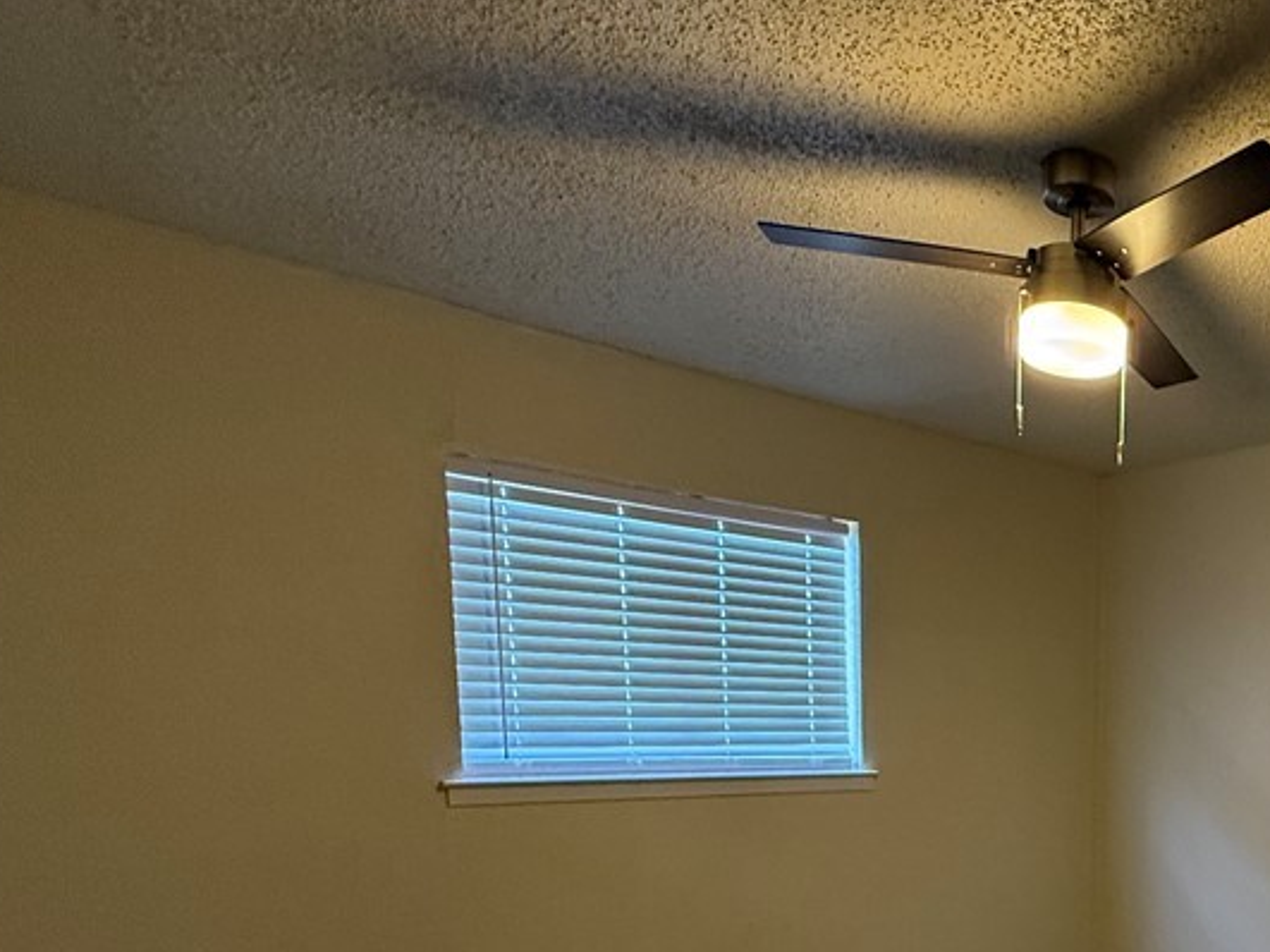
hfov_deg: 54.9
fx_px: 990
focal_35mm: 27
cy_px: 840
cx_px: 1189
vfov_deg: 46.8
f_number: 2.2
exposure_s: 1/120
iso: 320
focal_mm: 2.22
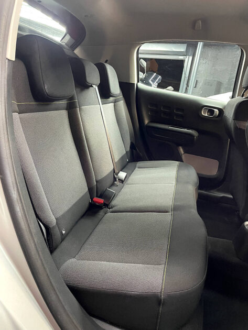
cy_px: 165
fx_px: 248
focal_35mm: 26
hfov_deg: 53.1
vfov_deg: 67.3
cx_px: 124
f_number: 1.6
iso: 640
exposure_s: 1/33
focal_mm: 4.2
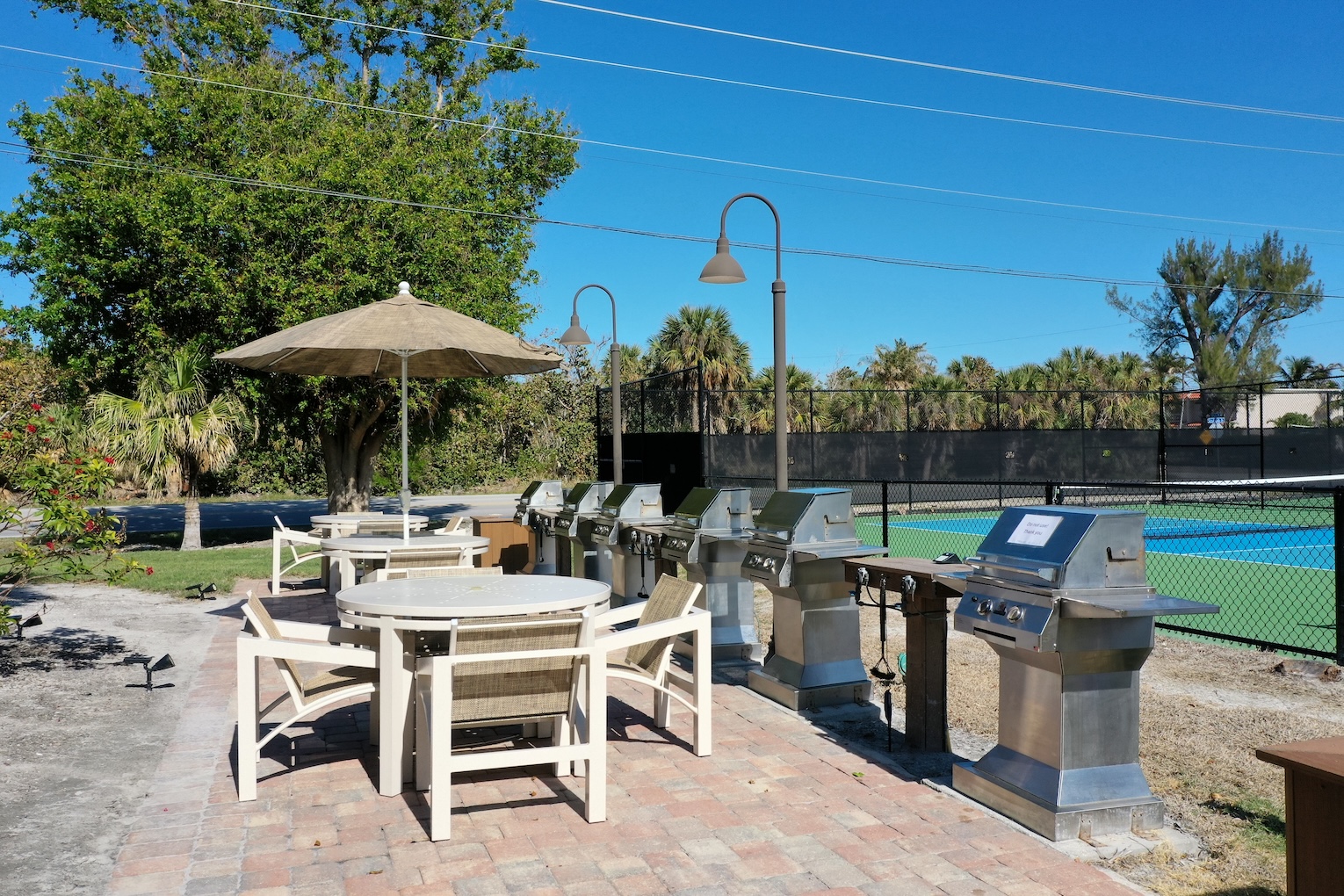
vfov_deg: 46.4
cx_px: 672
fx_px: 1045
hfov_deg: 65.5
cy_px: 448
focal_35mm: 28
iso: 100
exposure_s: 1/640
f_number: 6.3
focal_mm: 10.26
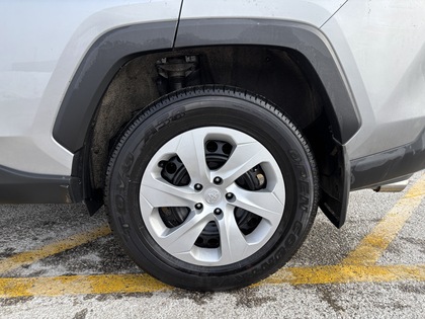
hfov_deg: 67.3
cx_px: 212
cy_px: 160
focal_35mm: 26
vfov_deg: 53.1
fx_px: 319
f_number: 1.6
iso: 50
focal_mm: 5.96
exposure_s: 1/988
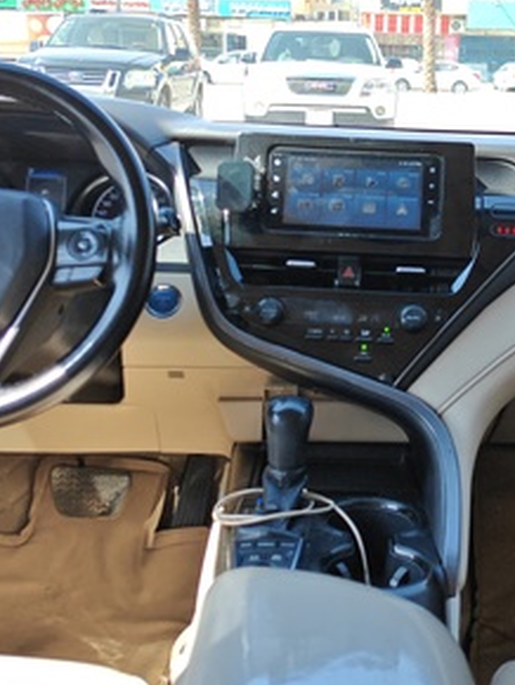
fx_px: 1030
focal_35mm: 52
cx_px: 398
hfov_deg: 27.6
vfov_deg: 36.7
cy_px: 292
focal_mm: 5.4
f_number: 1.6
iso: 50
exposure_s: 1/370
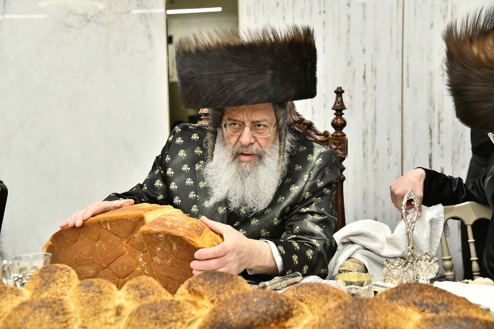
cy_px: 164
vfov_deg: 24.2
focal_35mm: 56
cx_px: 247
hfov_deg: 35.6
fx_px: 768
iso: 3200
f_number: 5.6
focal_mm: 56
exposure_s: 1/200
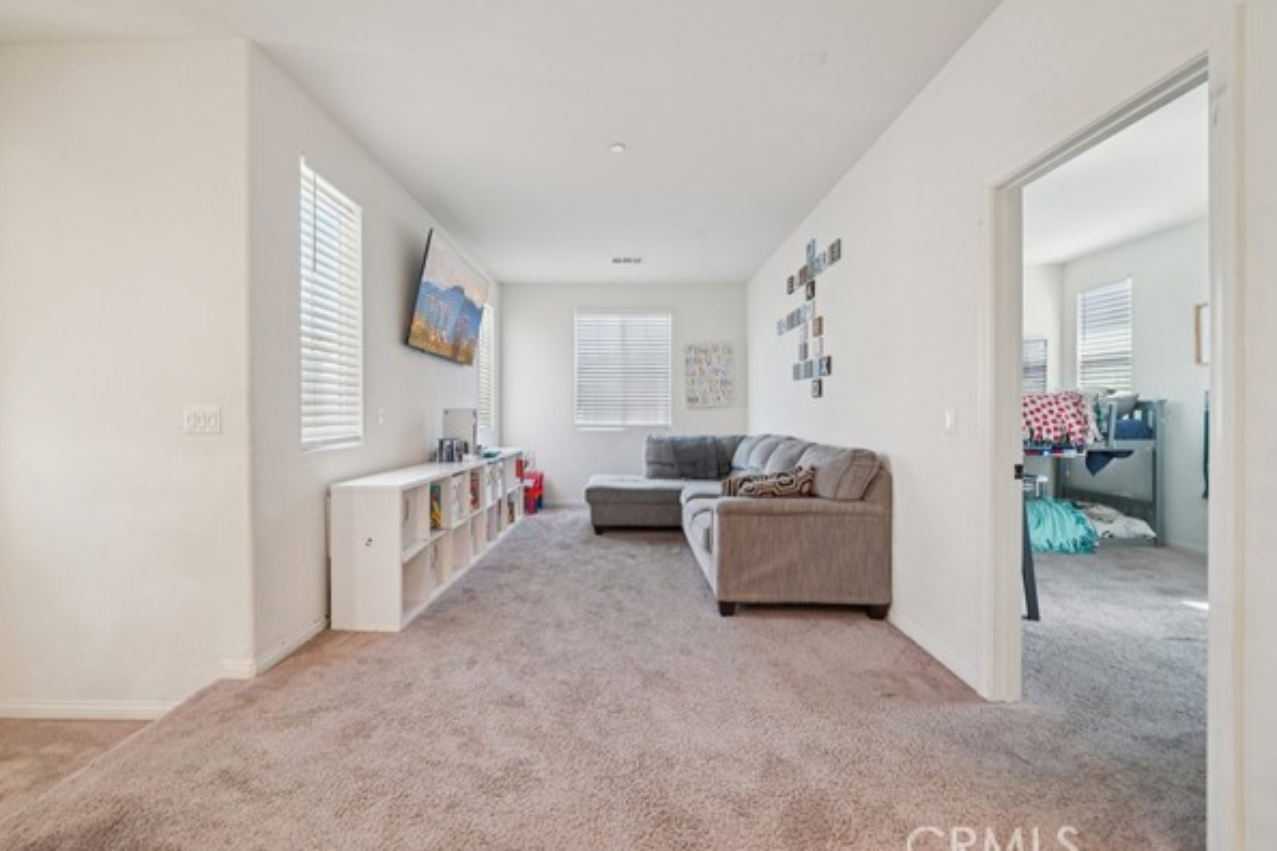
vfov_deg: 81.2
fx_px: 497
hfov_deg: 104.2
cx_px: 626
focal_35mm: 14
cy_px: 419
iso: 400
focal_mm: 13
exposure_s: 1/20
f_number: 8
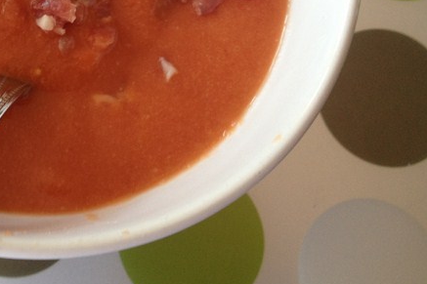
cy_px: -36
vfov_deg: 17.5
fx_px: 889
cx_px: 39
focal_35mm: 75
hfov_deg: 26.1
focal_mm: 4.28
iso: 64
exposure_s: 1/30
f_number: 2.4
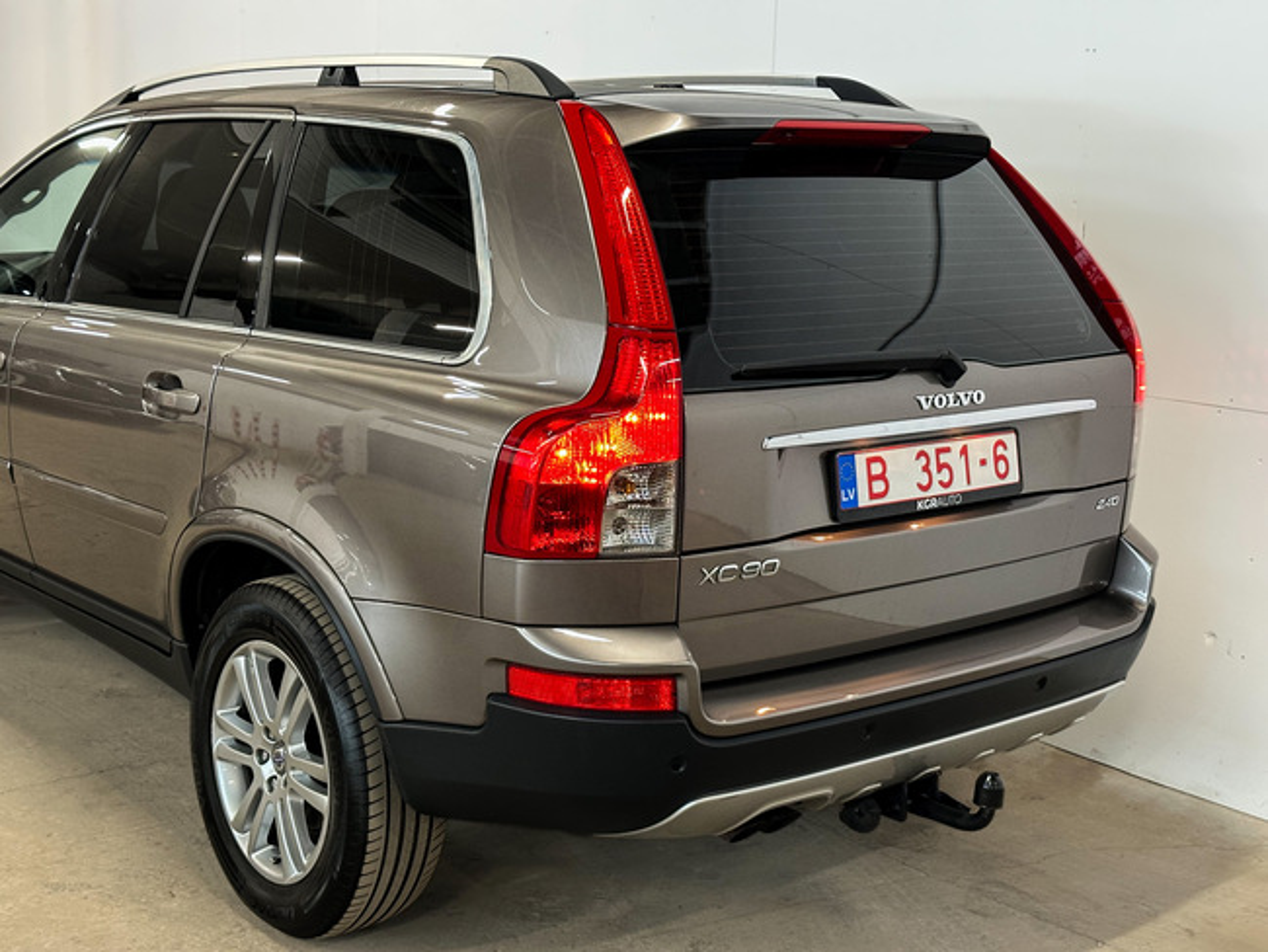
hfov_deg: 39.6
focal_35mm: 48
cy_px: 476
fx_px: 1759
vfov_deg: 30.3
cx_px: 634
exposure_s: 1/50
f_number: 1.78
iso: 250
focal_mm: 6.86
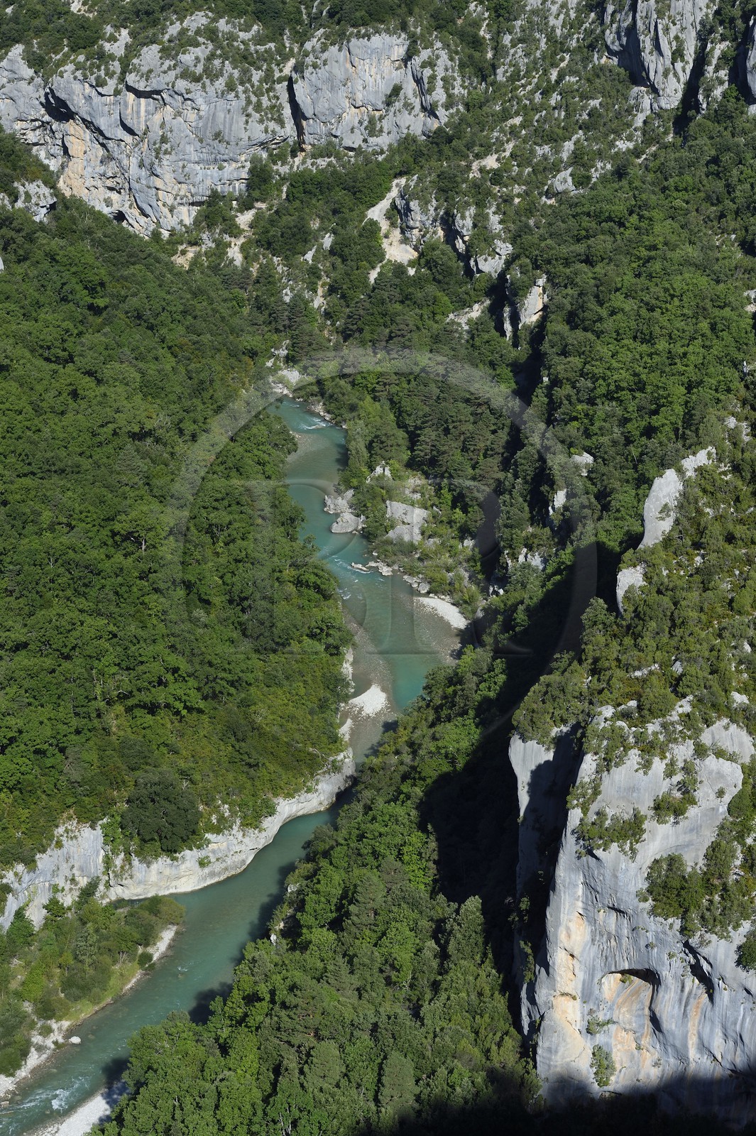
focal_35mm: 70
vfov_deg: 28.9
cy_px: 568
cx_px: 378
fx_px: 2207
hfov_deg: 19.4
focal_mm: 70
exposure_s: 1/250
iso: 200
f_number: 13
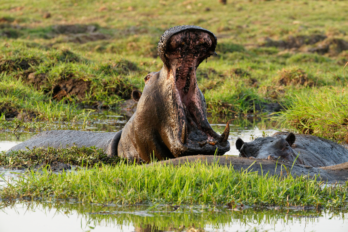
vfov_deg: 3.4
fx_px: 3857
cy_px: 116
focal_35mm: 399
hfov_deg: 5.2
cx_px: 174
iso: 3200
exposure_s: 1/500
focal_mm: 399
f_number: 11
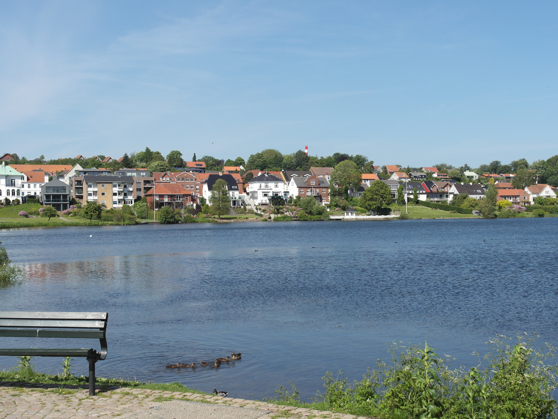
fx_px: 758
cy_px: 210
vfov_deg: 30.9
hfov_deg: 40.4
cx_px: 303
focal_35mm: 47
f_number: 7.1
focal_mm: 28
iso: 100
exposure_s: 1/320
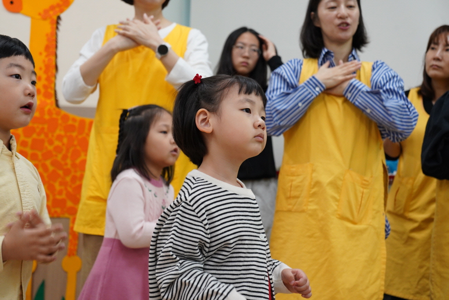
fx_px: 748
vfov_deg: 22.6
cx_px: 224
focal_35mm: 60
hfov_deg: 33.4
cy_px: 150
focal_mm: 60
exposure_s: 1/125
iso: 2500
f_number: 5.6
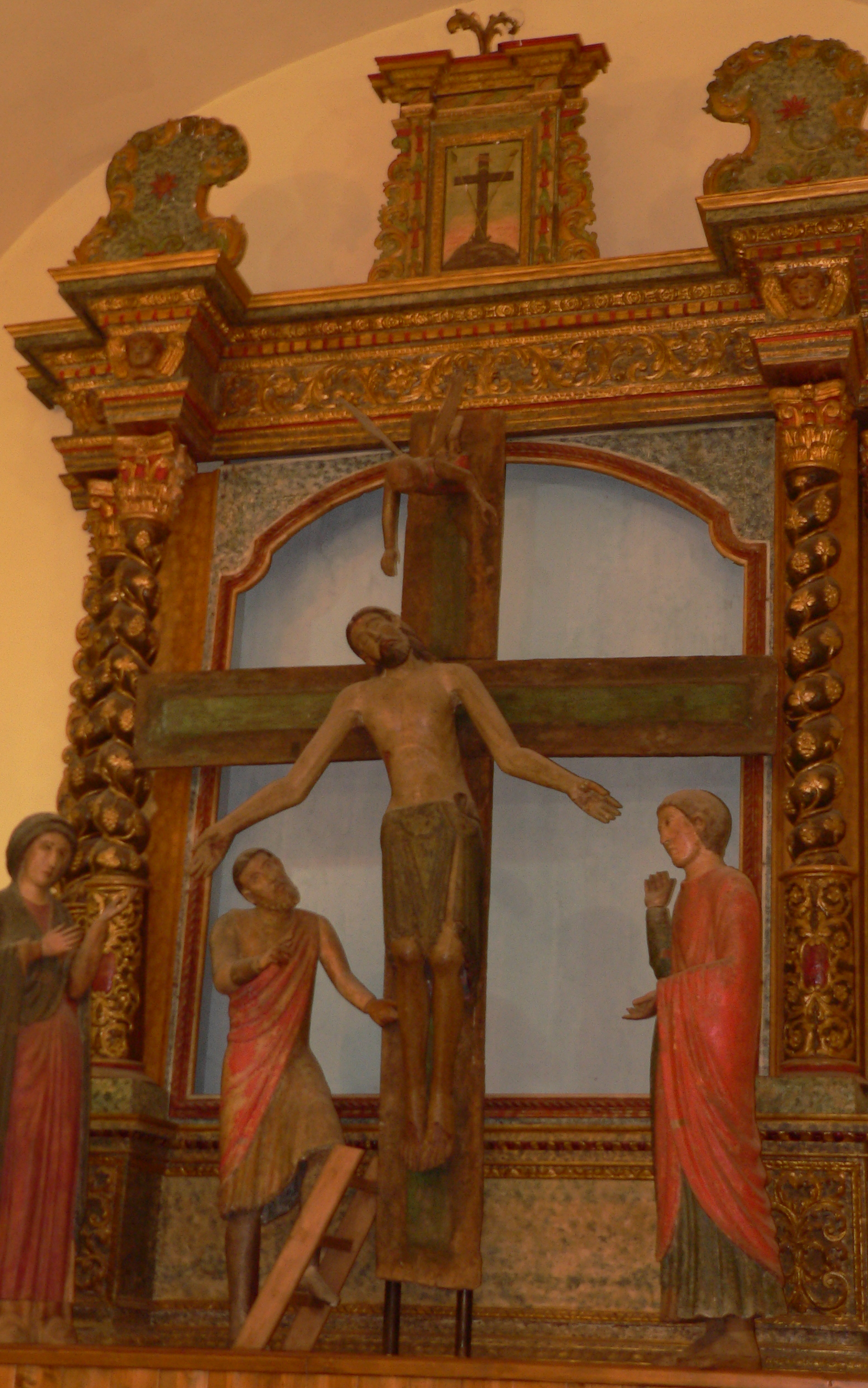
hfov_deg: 22.7
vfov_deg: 35.7
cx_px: 481
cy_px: 700
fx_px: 2157
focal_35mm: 57
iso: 100
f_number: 2.8
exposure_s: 1/3.2
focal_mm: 8.8
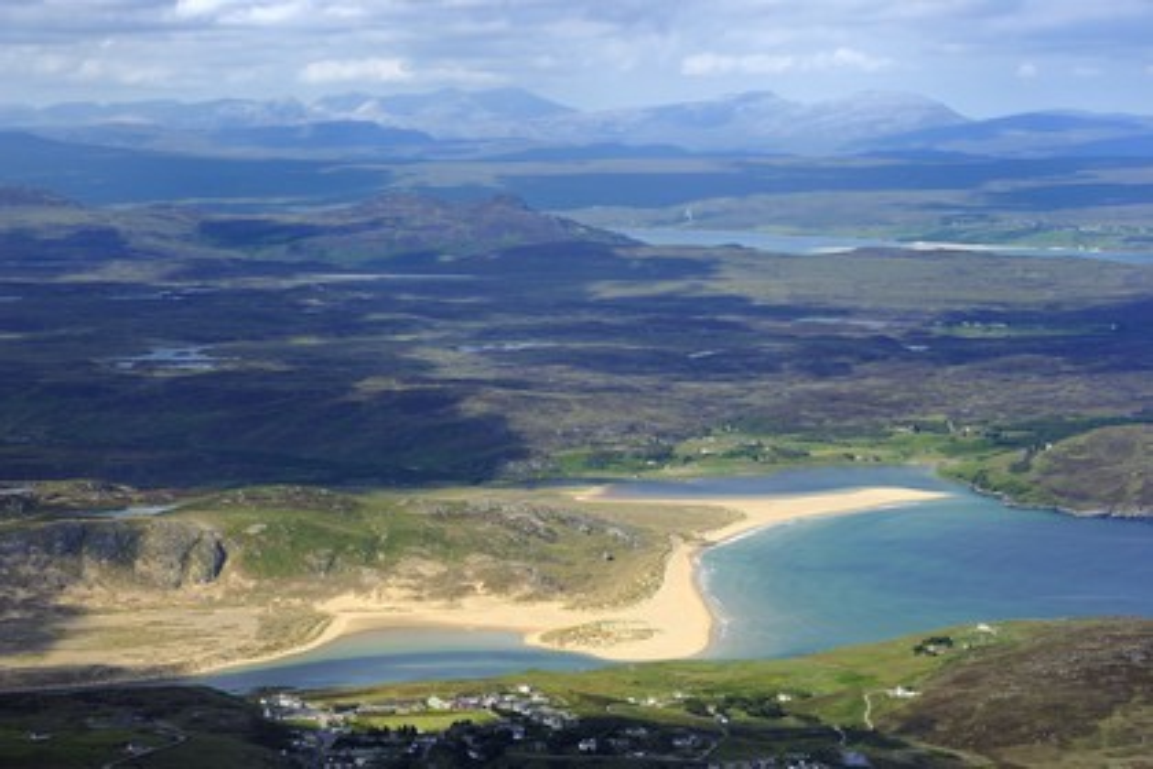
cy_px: 384
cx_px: 576
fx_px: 3267
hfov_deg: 20.0
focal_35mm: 102
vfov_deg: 13.4
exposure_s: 1/800
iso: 400
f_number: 9
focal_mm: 102
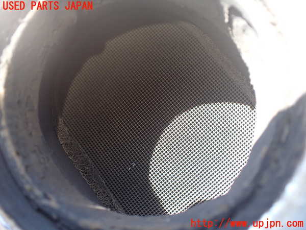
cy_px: 115
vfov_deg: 46.8
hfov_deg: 60.0
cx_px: 153
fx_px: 265
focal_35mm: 30
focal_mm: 5.4
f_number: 2.3
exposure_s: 1/125
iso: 250
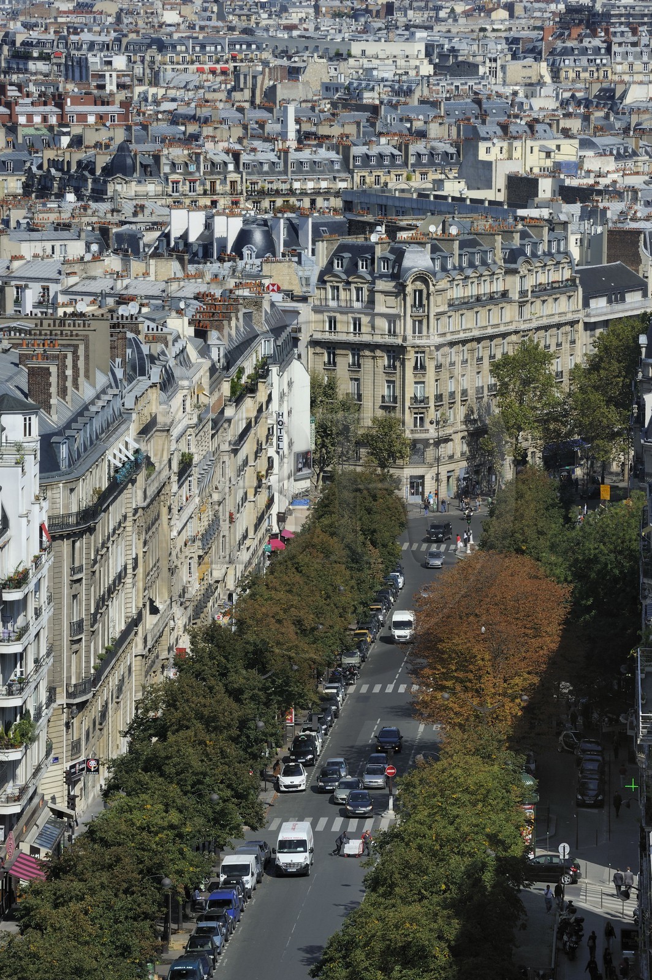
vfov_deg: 11.4
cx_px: 326
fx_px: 4898
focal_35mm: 180
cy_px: 490
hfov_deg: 7.6
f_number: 13
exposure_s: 1/250
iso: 200
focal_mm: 180
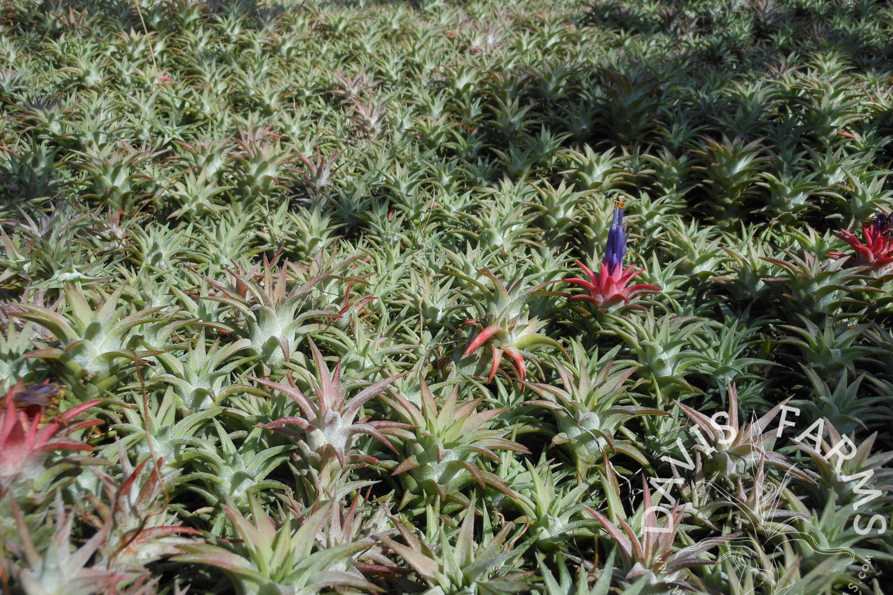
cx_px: 445
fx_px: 868
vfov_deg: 37.9
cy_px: 311
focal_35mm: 35
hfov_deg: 54.4
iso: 80
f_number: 4
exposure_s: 1/400
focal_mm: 5.9
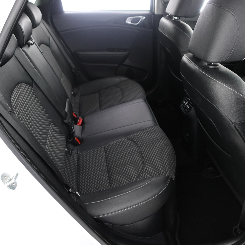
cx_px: 99
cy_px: 122
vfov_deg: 52.5
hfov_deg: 52.2
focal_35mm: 31
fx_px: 248
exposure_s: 1/15
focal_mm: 9.4
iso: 800
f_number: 1.8
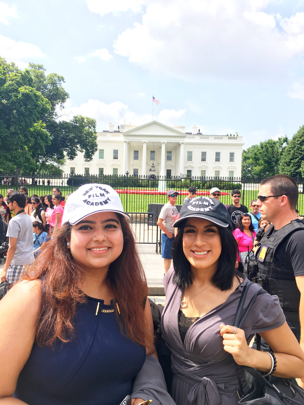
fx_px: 340
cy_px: 202
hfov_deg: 48.2
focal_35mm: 29
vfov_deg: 61.7
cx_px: 152
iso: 25
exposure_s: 1/785
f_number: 2.2
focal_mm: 4.15
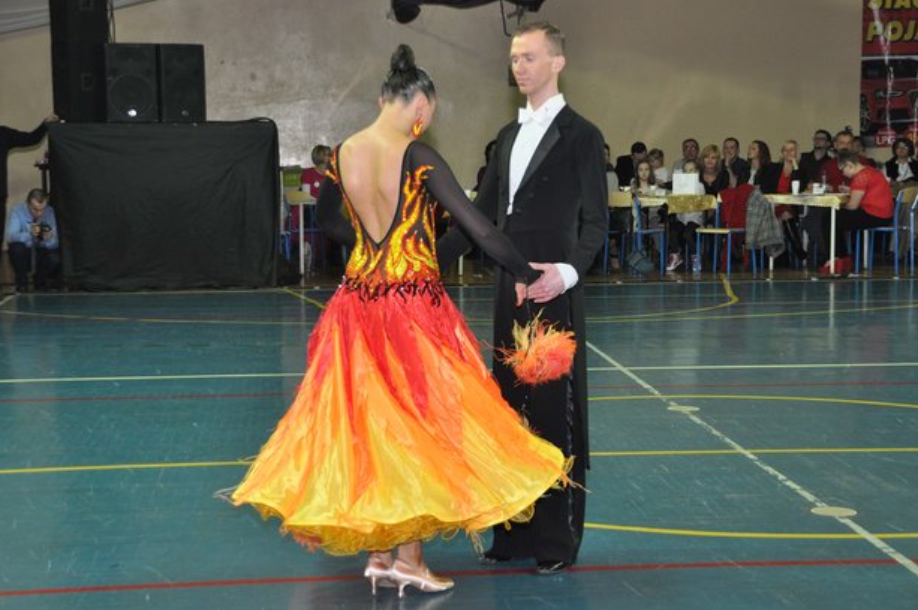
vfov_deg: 19.4
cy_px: 295
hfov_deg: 28.9
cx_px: 460
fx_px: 1783
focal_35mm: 70
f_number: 4.5
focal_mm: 44
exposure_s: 1/60
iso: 800
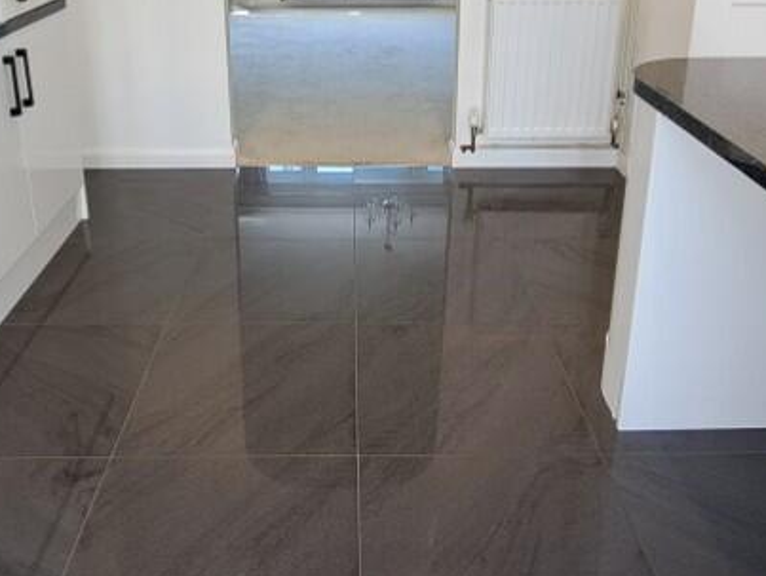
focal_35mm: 33
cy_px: 112
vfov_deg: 41.1
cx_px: 367
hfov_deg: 55.3
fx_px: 731
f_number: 2.2
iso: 50
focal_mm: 1.74
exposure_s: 1/50
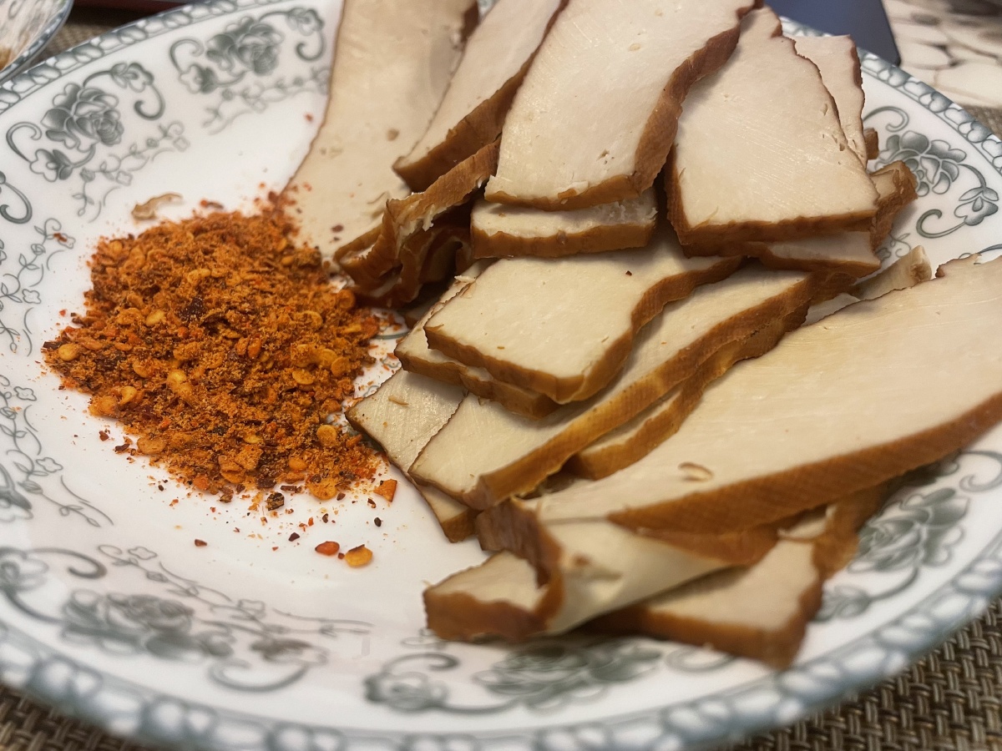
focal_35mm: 26
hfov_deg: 67.3
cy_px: 376
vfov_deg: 53.1
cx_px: 501
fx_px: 753
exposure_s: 1/50
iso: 160
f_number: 1.6
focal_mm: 4.2
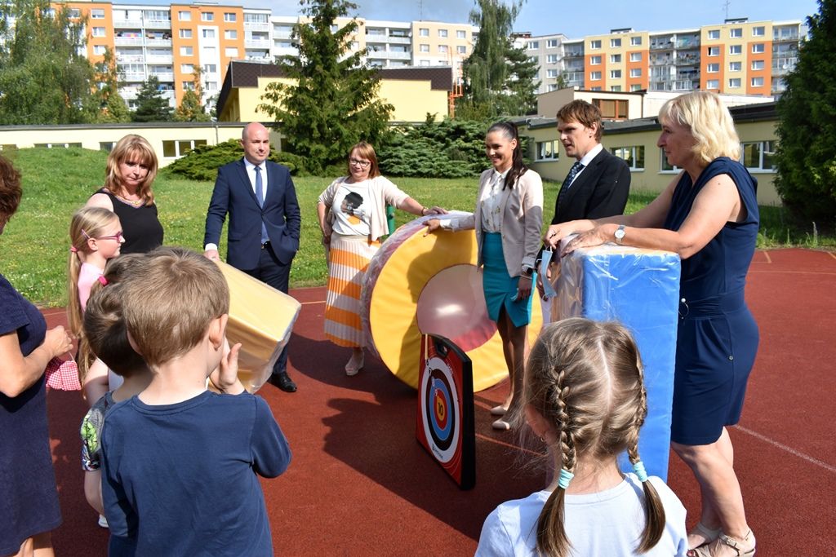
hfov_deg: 67.4
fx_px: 627
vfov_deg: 47.9
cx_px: 418
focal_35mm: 27
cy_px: 278
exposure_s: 1/400
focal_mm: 18
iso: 200
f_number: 10
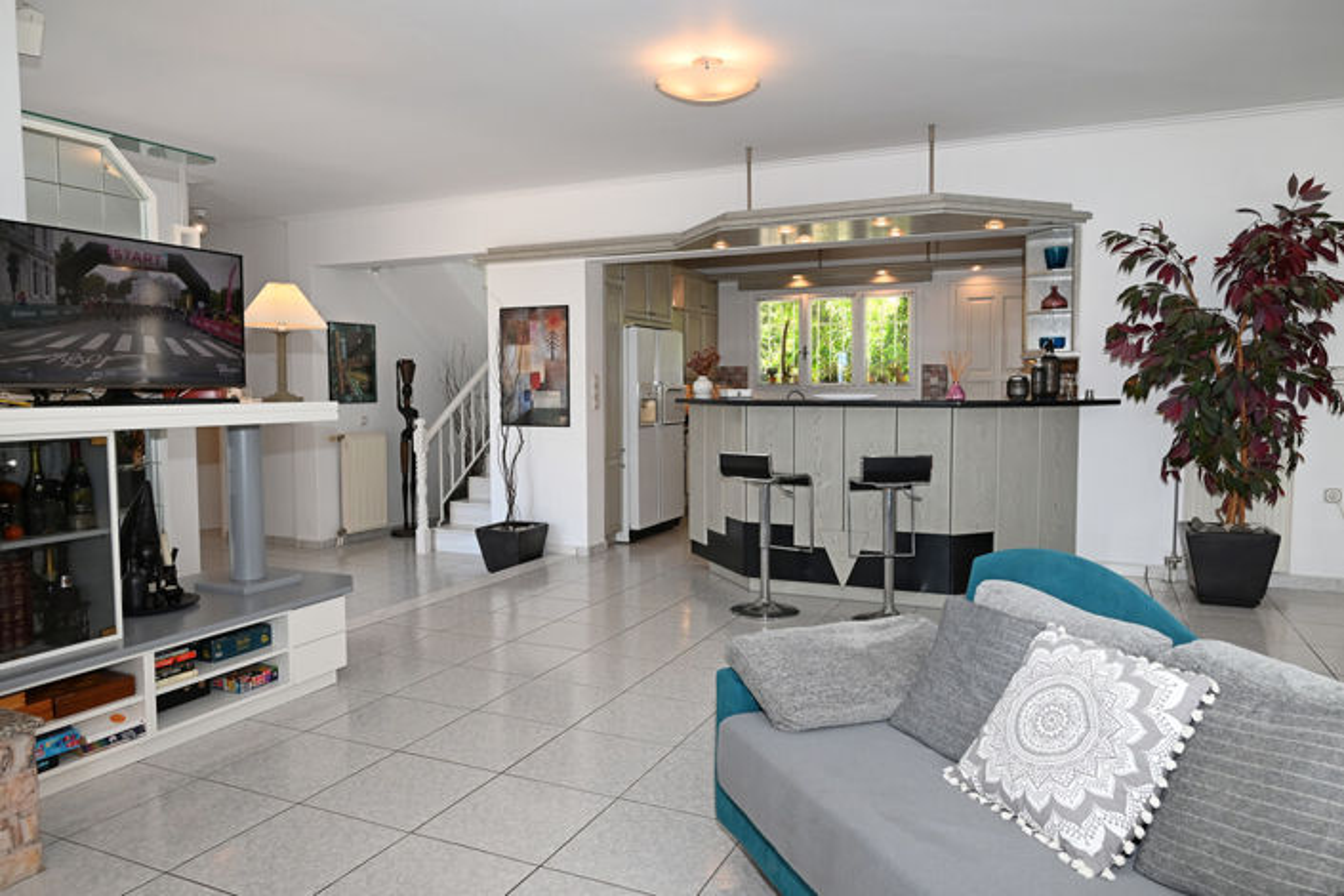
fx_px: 896
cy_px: 448
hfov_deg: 73.7
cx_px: 672
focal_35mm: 24
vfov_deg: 53.1
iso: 500
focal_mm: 24
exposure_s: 1/100
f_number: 7.1
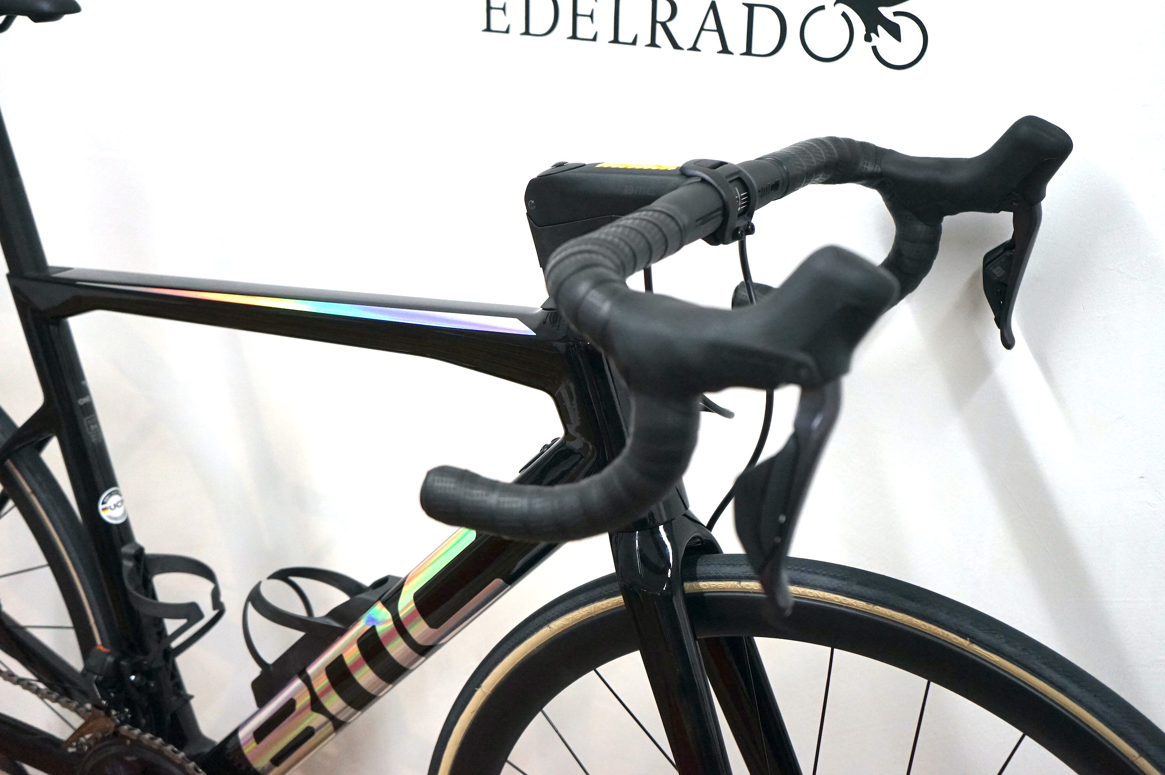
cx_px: 582
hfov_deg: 46.4
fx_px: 1358
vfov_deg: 31.8
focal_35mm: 42
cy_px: 388
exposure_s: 1/160
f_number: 4.5
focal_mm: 42
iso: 2000
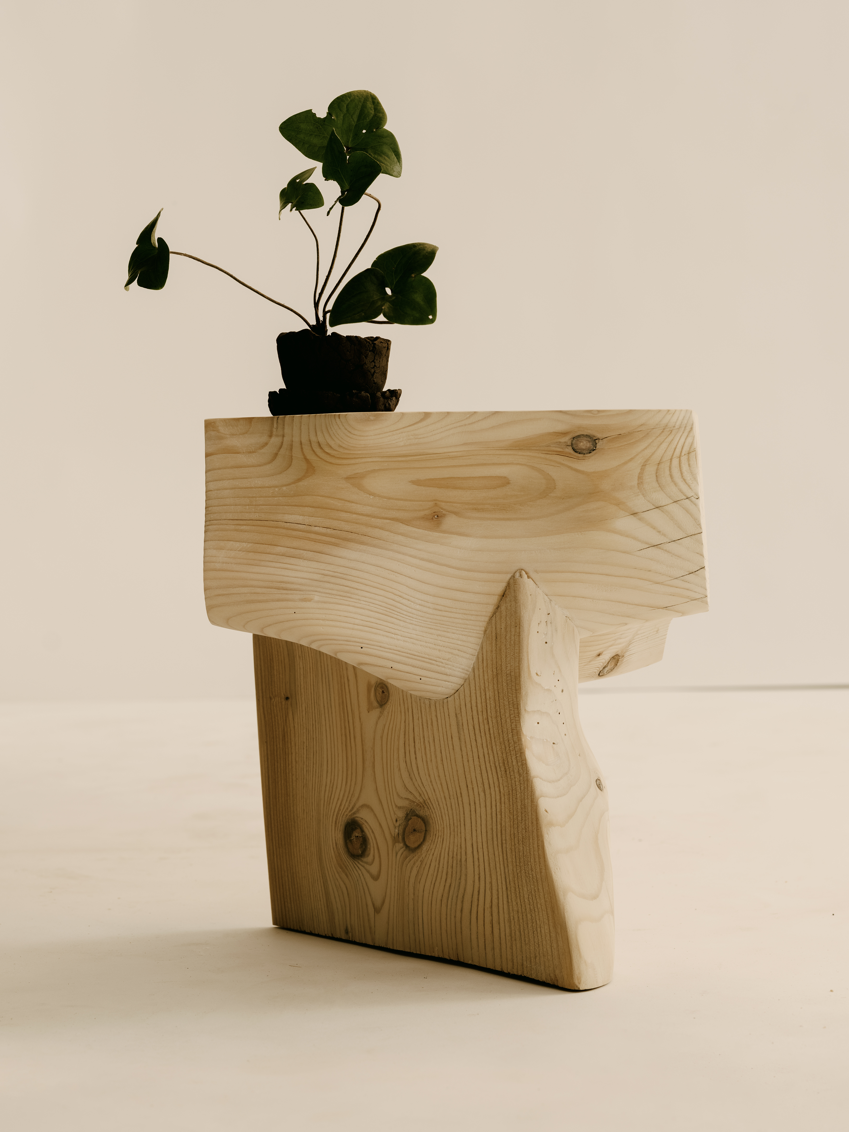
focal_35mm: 63
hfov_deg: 23.3
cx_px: 424
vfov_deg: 30.7
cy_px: 566
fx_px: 2060
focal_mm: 80
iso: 640
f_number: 10
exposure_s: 1/15
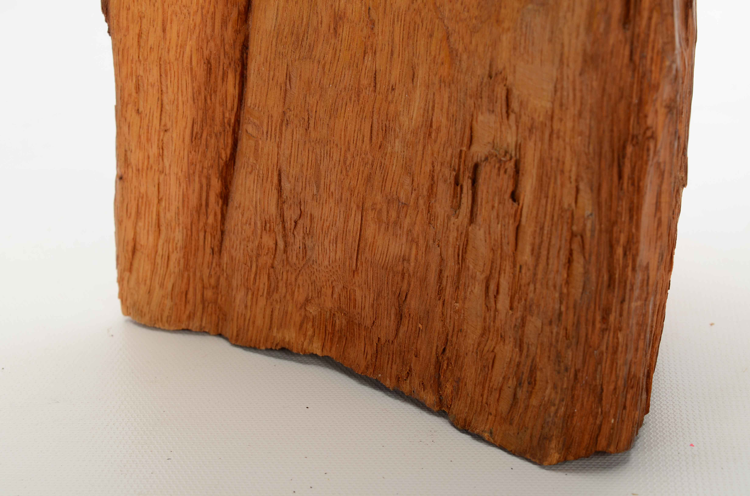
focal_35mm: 82
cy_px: 248
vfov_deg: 16.5
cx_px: 375
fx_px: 1715
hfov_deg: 24.7
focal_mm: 55
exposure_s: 1/160
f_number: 14
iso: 100
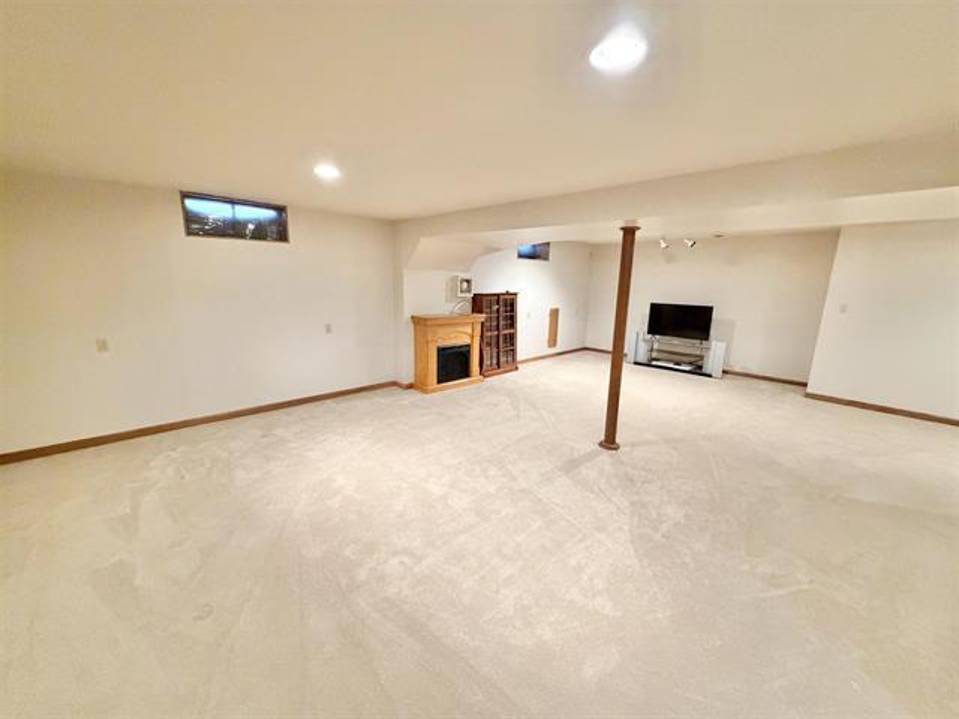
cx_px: 480
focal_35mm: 14
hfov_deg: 102.1
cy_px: 360
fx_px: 388
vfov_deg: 85.7
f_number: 2.2
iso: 1000
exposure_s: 1/60
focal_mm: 2.22
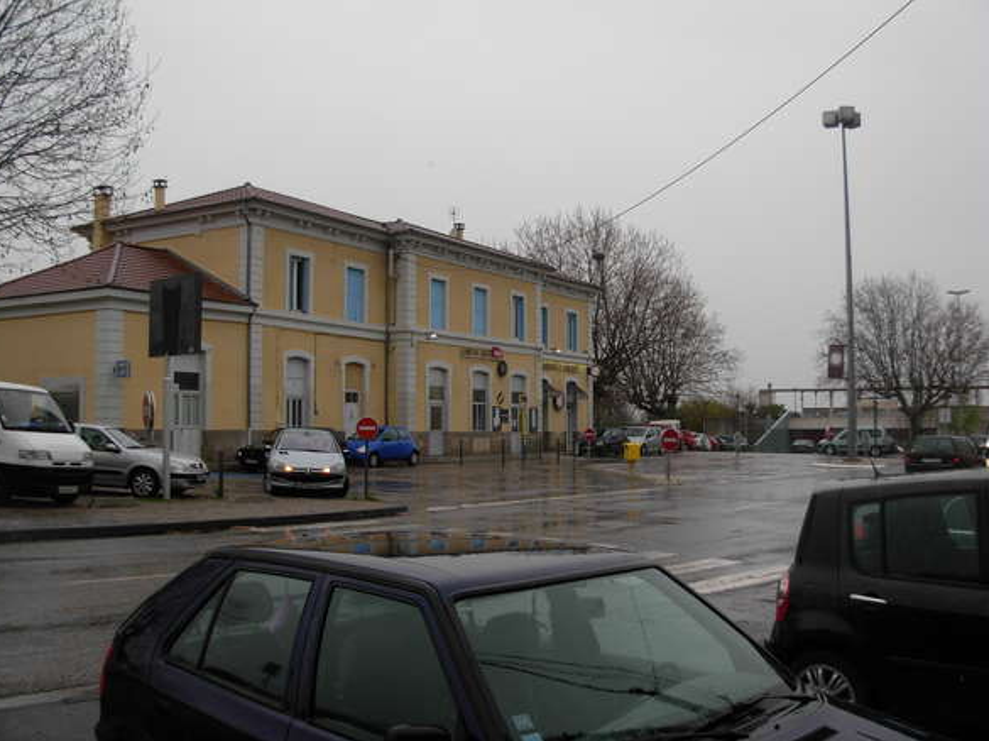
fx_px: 1114
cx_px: 485
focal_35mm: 39
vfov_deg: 36.8
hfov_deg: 47.9
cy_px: 365
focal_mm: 6.3
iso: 79
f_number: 2.9
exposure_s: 1/443
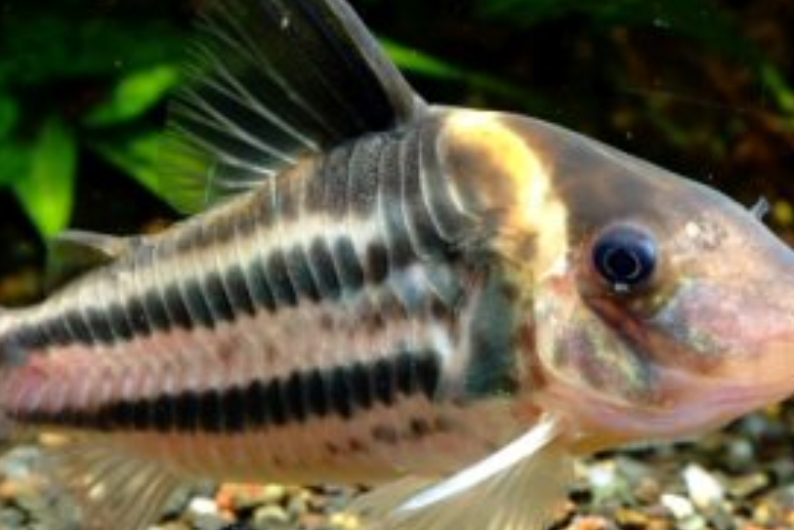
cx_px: 469
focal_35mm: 292
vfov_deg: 4.7
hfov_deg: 7.1
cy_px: 246
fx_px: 6443
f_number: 13
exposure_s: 1/125
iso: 100
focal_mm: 105
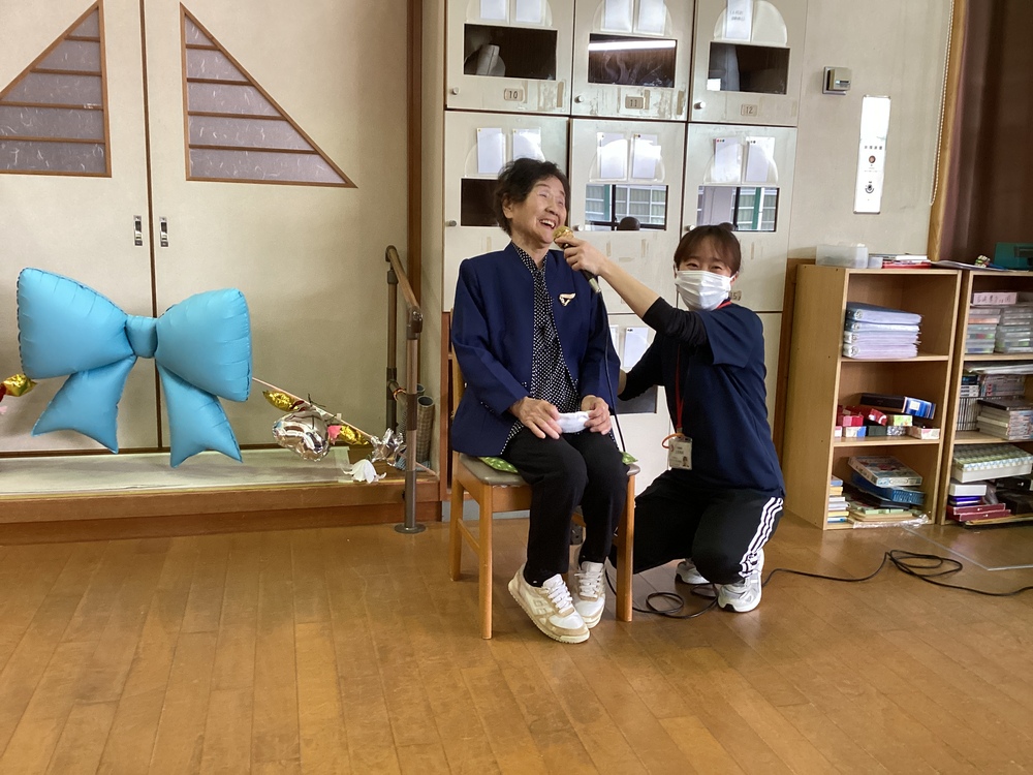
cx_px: 516
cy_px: 388
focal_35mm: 31
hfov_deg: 58.4
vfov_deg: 45.4
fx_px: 925
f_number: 2.4
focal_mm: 3.3
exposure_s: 1/60
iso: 200
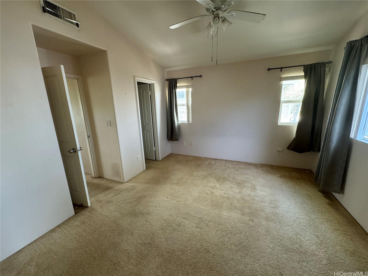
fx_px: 149
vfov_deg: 85.7
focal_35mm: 14
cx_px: 184
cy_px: 138
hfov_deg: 102.1
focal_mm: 2.22
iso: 320
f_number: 2.2
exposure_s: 1/83
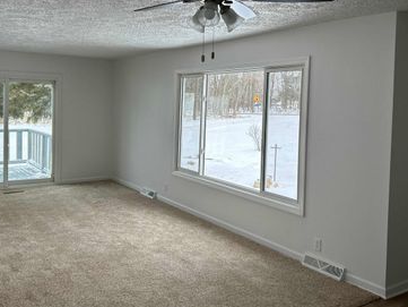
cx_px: 192
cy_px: 120
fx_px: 424
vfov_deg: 39.5
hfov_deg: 51.3
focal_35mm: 36
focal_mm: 5.7
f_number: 1.5
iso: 50
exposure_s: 1/516
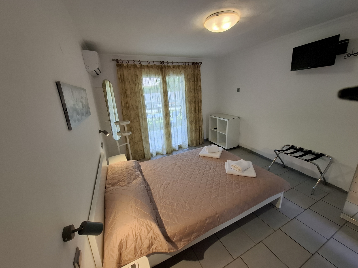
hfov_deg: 106.2
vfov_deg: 89.9
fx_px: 134
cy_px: 134
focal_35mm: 13
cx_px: 179
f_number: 2.2
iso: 80
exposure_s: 1/50
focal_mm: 1.74
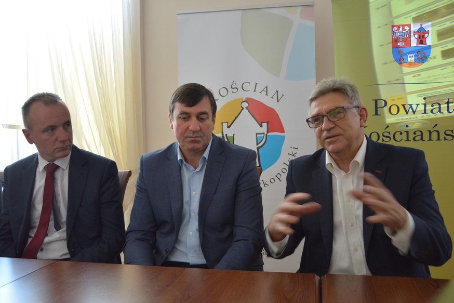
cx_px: 222
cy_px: 147
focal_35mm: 34
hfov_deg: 55.8
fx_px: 429
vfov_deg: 38.9
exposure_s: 1/30
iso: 1600
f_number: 3.8
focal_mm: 22
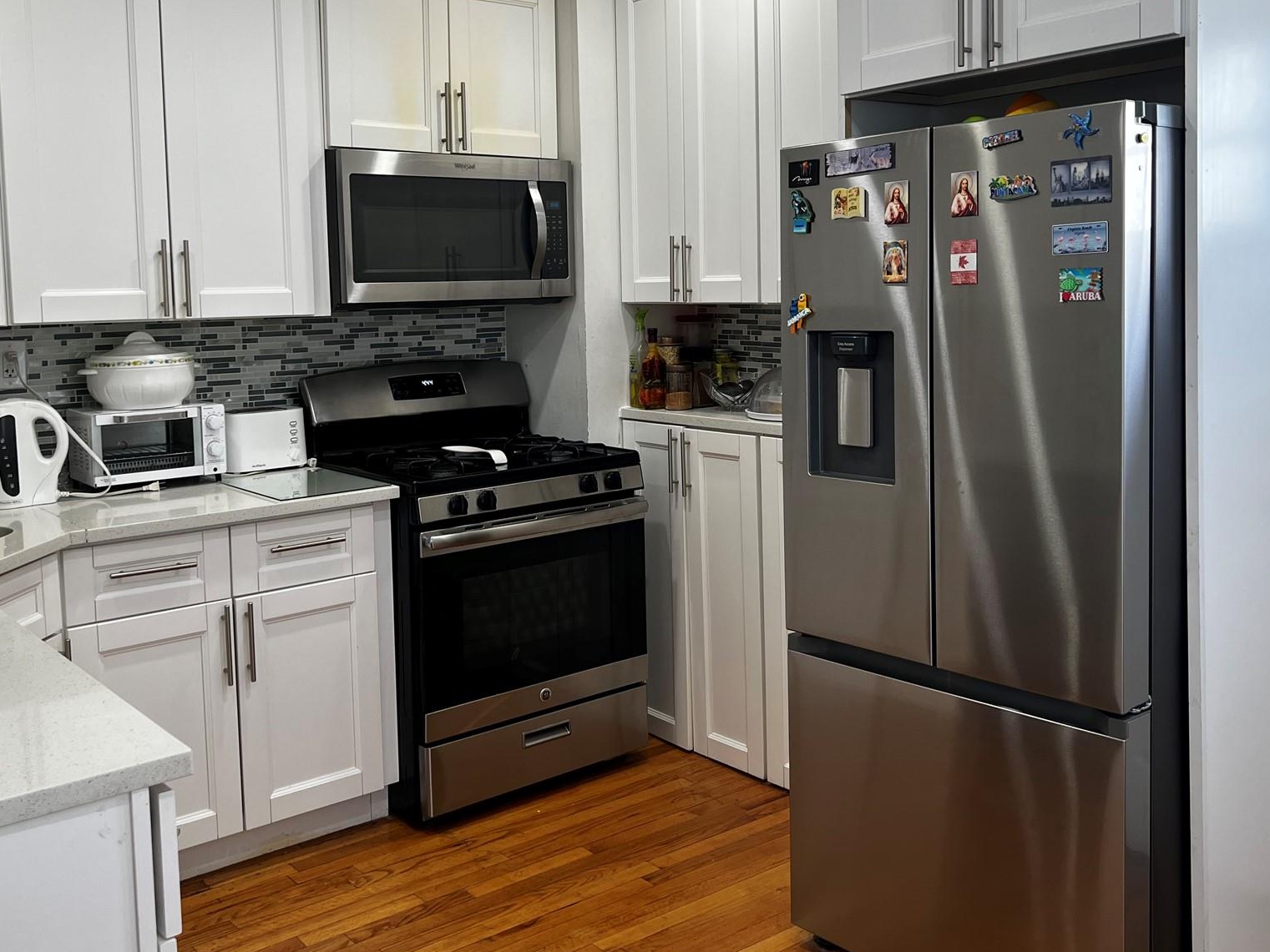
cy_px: 372
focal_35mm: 35
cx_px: 626
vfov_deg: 40.5
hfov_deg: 52.6
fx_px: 1284
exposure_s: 1/120
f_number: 1.5
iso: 80
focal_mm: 5.7
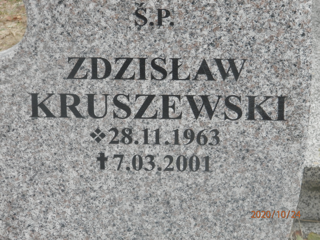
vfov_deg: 11.2
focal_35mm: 132
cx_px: 160
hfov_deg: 14.9
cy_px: 120
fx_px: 1220
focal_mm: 23.6
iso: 200
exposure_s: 1/80
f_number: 4.7
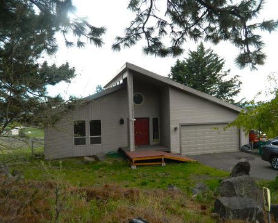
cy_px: 111
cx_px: 147
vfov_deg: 53.2
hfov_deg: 64.0
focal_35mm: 27
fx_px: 222
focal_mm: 4.5
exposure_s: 1/100
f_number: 3.1
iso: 80
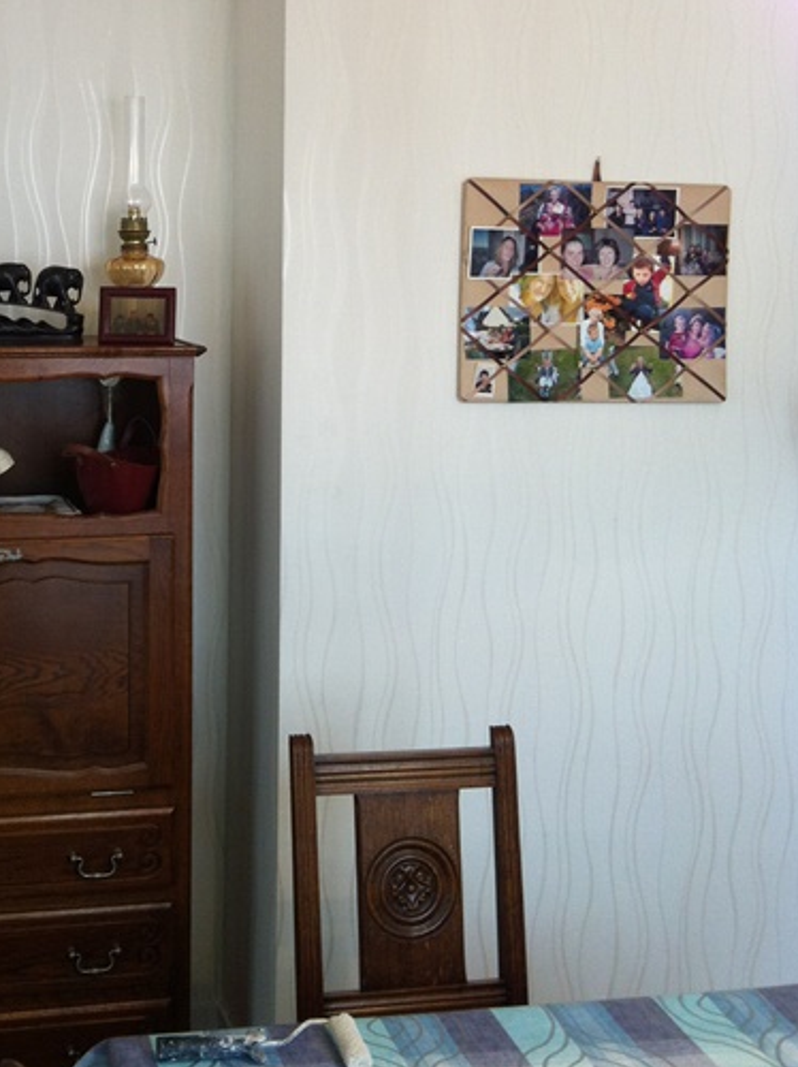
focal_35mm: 56
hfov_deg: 25.7
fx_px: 1724
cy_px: 301
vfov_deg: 33.9
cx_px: 186
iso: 80
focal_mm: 3.85
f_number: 2.8
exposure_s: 1/20
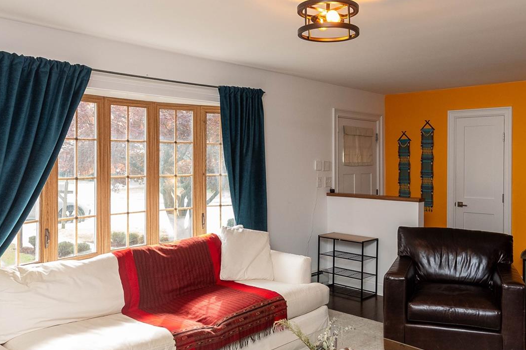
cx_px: 332
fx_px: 424
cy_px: 211
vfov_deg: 44.7
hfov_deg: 62.7
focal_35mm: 29
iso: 800
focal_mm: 10
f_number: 5.6
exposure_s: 1/60
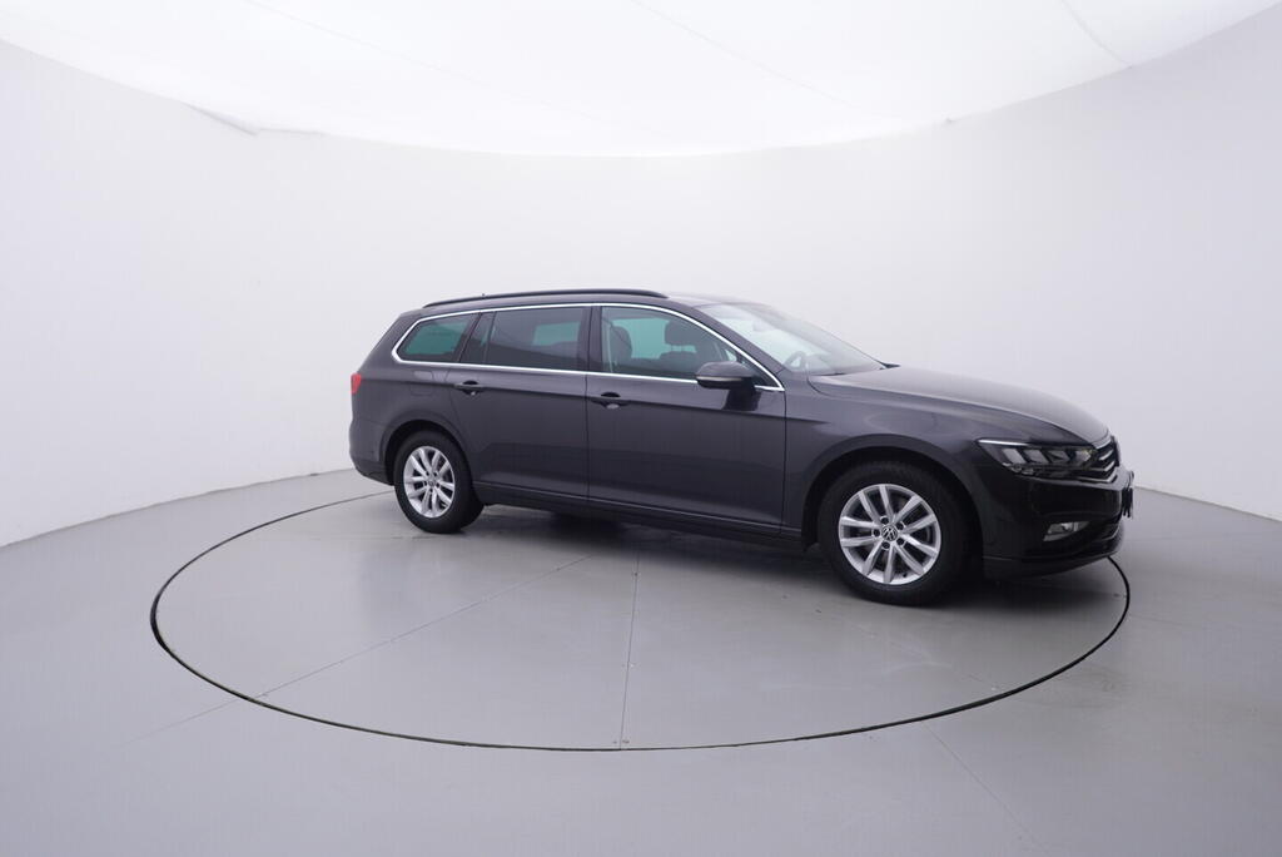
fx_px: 802
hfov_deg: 77.3
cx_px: 641
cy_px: 428
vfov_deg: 56.2
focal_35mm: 22
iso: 200
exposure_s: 1/80
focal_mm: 15
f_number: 5
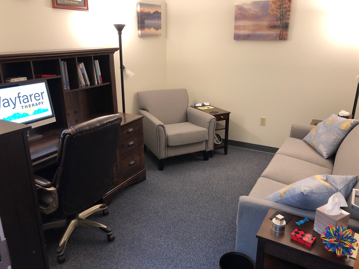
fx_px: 290
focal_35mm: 28
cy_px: 134
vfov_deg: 49.7
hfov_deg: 63.4
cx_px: 180
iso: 40
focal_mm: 3.99
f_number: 1.8
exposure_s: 1/17
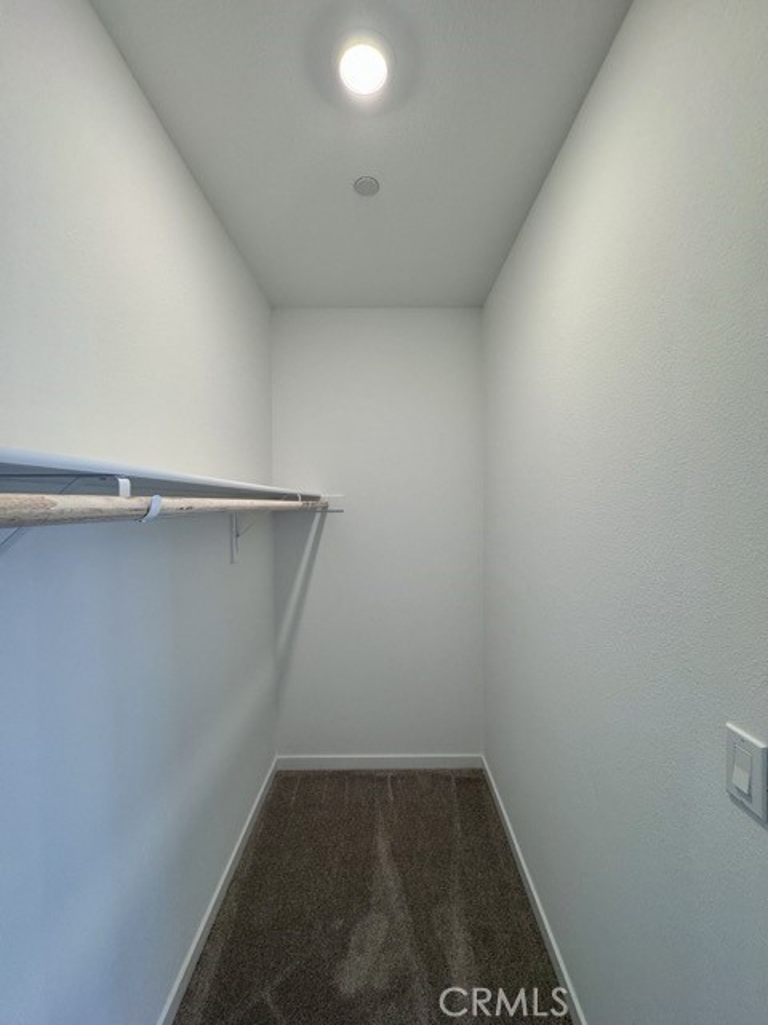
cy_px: 512
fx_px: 414
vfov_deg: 102.1
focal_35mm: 14
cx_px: 384
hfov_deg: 85.7
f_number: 2.2
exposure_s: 1/120
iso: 200
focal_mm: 2.22
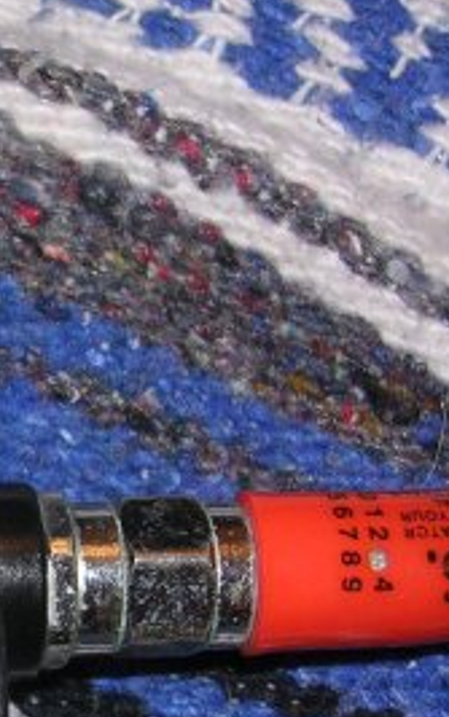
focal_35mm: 104
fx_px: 2035
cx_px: -134
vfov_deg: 19.9
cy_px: 518
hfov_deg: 12.2
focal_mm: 6.2
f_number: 2.9
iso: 50
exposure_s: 1/60.1
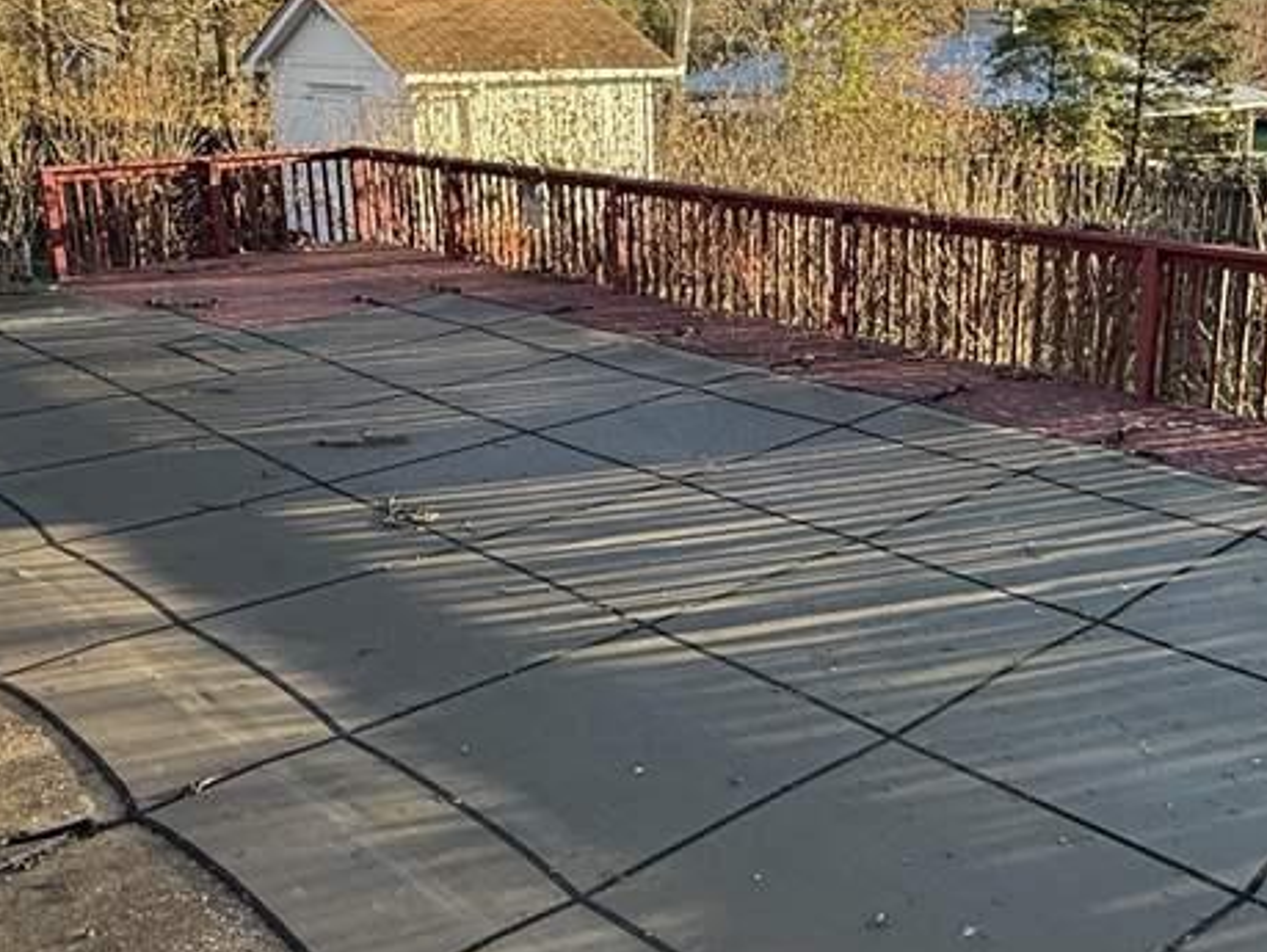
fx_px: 1429
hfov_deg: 47.3
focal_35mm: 39
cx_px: 814
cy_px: 450
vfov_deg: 36.9
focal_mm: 2.22
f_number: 2.2
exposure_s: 1/255
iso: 64
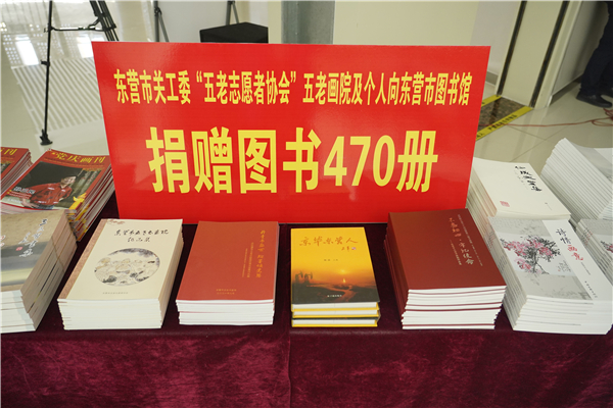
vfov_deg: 47.9
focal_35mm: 27
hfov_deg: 67.4
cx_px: 306
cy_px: 204
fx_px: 460
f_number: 4
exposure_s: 1/125
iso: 2500
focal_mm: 27
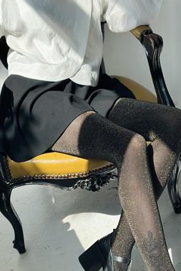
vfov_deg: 28.8
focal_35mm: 70
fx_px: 528
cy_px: 163
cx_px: 102
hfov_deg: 19.4
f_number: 1.78
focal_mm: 6.86
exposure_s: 1/2203
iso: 80
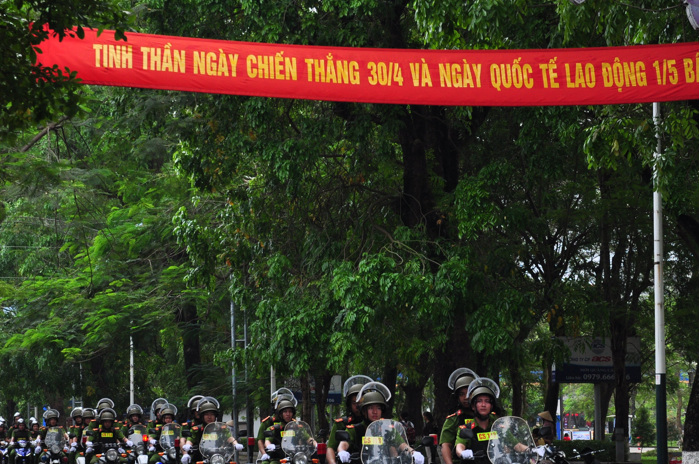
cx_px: 370
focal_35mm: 106
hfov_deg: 19.3
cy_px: 328
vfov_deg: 12.9
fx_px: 2051
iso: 500
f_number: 6.3
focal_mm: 45
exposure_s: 1/500
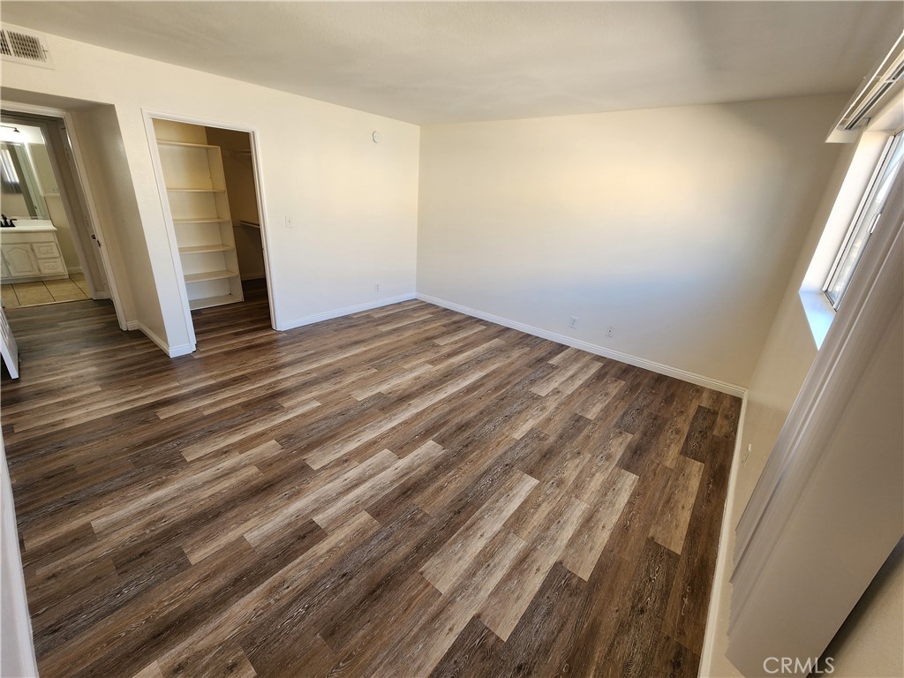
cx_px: 452
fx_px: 339
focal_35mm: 13
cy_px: 339
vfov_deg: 89.9
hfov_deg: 106.2
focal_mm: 2.2
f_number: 2.2
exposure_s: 1/60
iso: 64
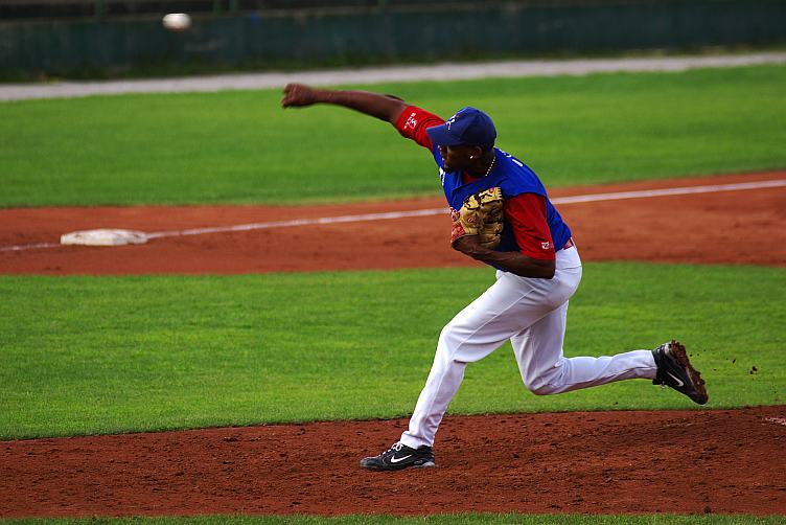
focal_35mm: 450
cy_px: 262
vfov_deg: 3.1
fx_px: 9828
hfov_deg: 4.6
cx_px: 393
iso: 200
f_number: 4.5
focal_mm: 300
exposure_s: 1/640
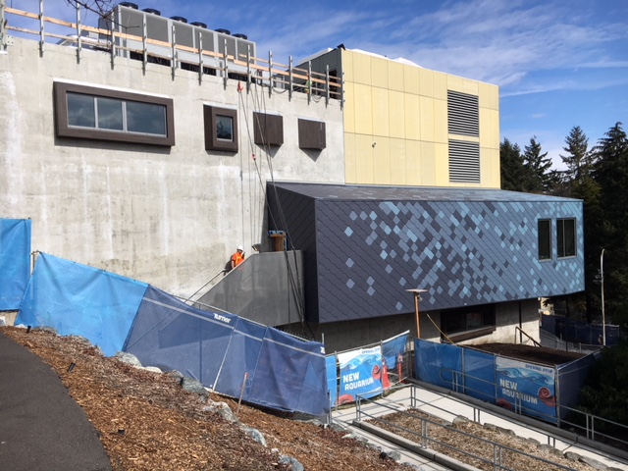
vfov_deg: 48.2
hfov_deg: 61.7
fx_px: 526
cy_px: 236
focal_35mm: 29
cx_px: 314
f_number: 2.2
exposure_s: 1/2024
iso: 25
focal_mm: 4.15
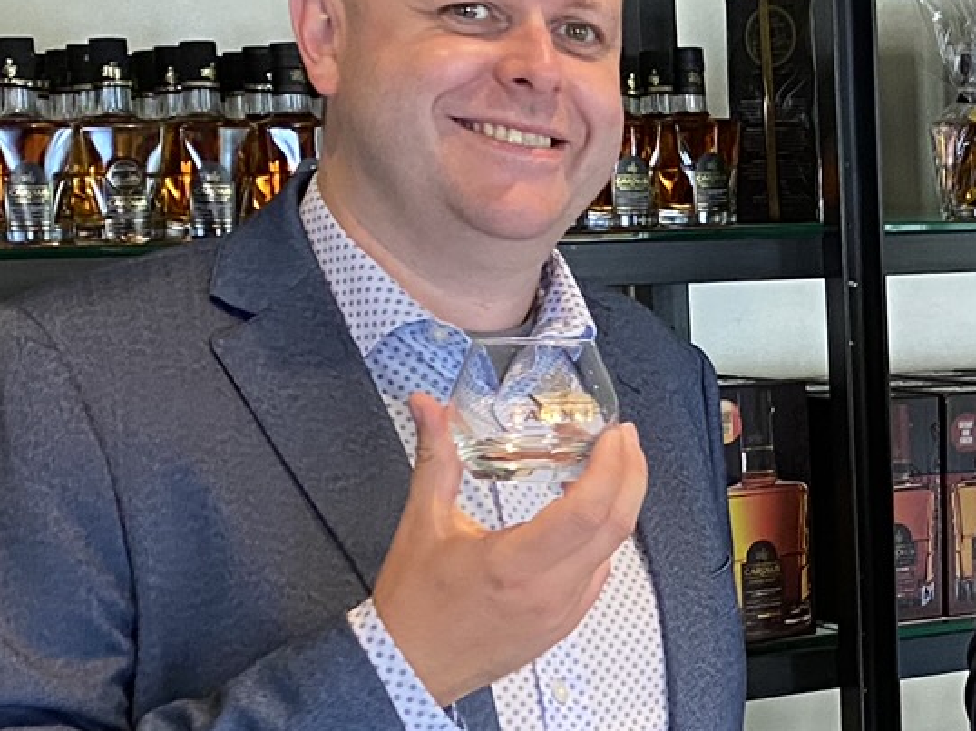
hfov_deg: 19.0
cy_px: 571
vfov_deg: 14.8
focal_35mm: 99
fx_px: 2790
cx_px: 1101
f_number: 1.8
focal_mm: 4.25
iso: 250
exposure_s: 1/50
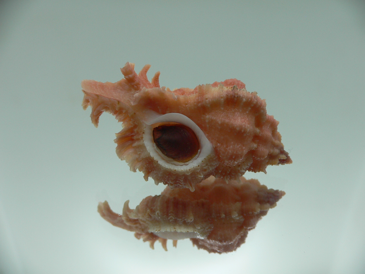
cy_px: 137
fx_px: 369
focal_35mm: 35
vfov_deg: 40.7
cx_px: 182
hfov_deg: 52.6
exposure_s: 1/80
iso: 80
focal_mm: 4.6
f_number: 2.8
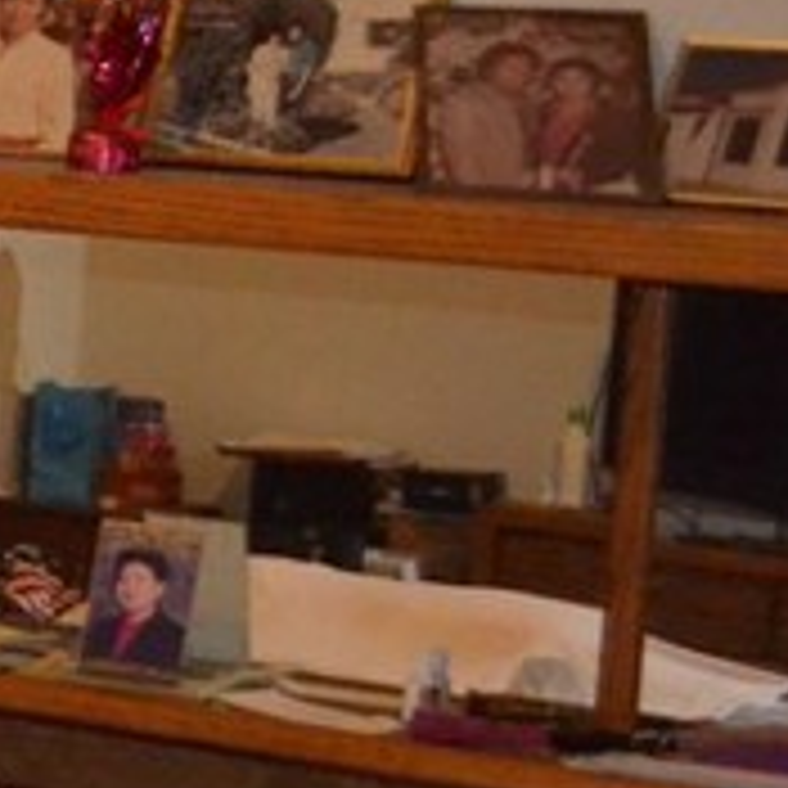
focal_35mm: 134
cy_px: 173
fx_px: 3451
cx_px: -1423
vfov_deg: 13.0
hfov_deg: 10.2
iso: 3200
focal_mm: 18
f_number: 3.5
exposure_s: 1/60
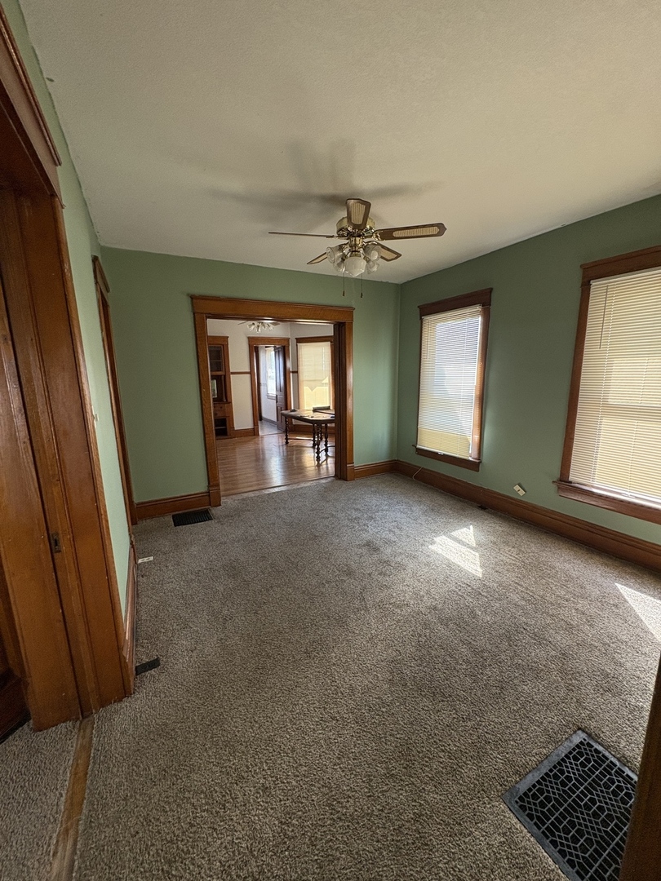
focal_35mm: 14
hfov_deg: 85.7
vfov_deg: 102.1
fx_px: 356
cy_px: 440
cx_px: 330
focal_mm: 2.22
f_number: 2.2
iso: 250
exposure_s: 1/79
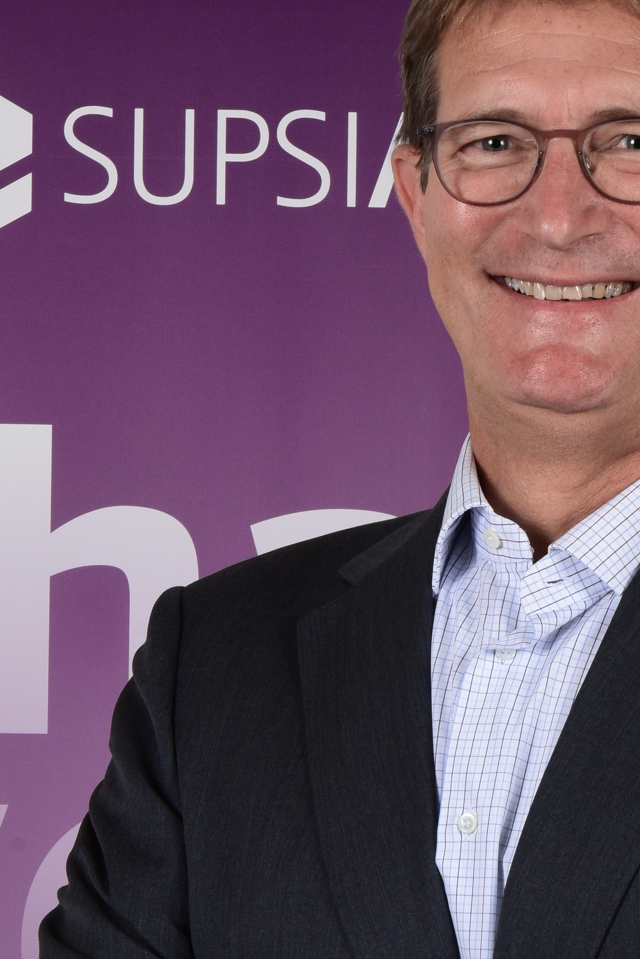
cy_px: 831
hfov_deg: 6.2
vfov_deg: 9.2
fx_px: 5915
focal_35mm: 222
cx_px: 372
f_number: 13
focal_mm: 70
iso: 250
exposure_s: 1/125
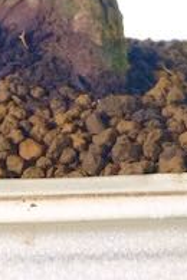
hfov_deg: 2.2
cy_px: -360
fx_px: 4908
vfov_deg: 3.2
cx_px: 26
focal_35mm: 630
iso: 1600
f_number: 8
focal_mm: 63.8
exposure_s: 1/30
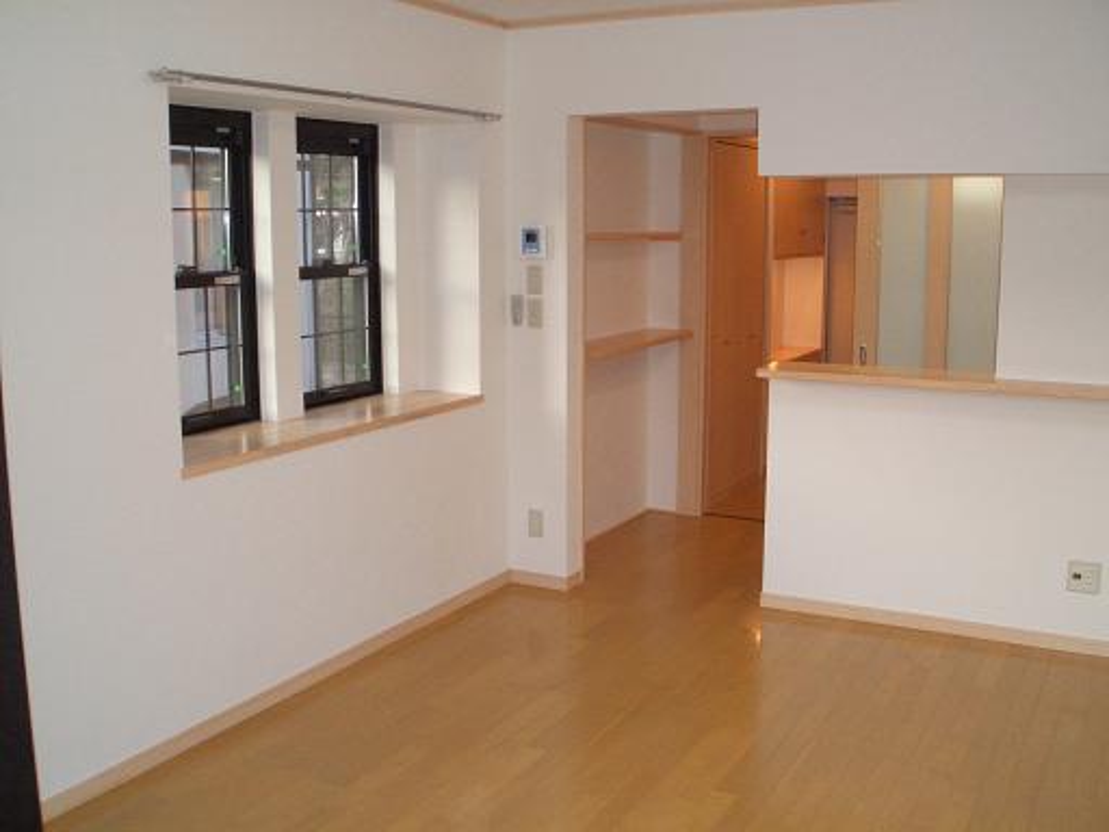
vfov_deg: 39.7
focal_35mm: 36
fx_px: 1153
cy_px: 416
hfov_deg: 51.4
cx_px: 554
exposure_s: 1/50
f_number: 4
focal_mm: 4.8
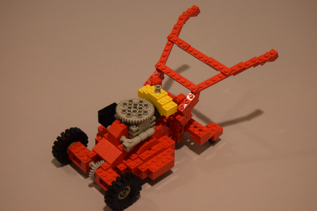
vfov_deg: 20.2
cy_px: 106
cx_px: 158
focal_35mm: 68
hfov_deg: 29.9
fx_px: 594
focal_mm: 45
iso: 2200
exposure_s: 1/60
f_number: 5.3
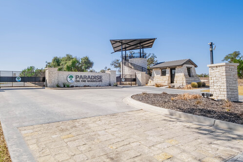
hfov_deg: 89.5
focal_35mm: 18
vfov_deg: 66.5
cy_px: 62
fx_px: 121
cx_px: 105
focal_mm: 9
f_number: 7.1
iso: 125
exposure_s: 1/200
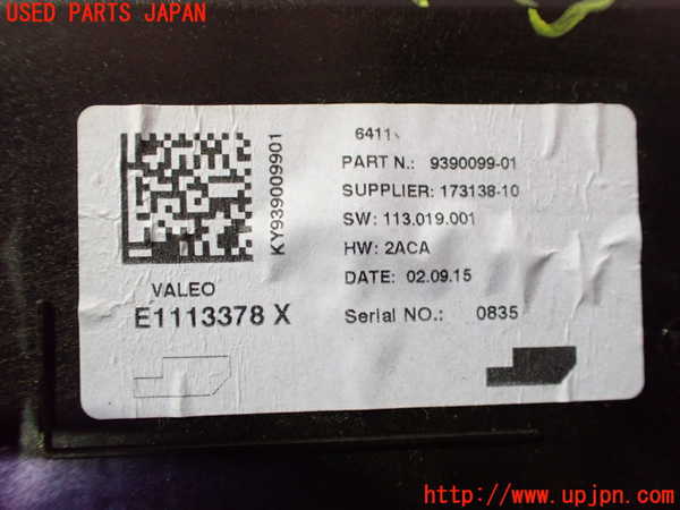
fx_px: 589
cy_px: 255
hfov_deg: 60.0
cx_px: 340
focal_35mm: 30
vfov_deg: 46.8
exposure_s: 1/30
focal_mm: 5.4
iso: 1000
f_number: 2.3
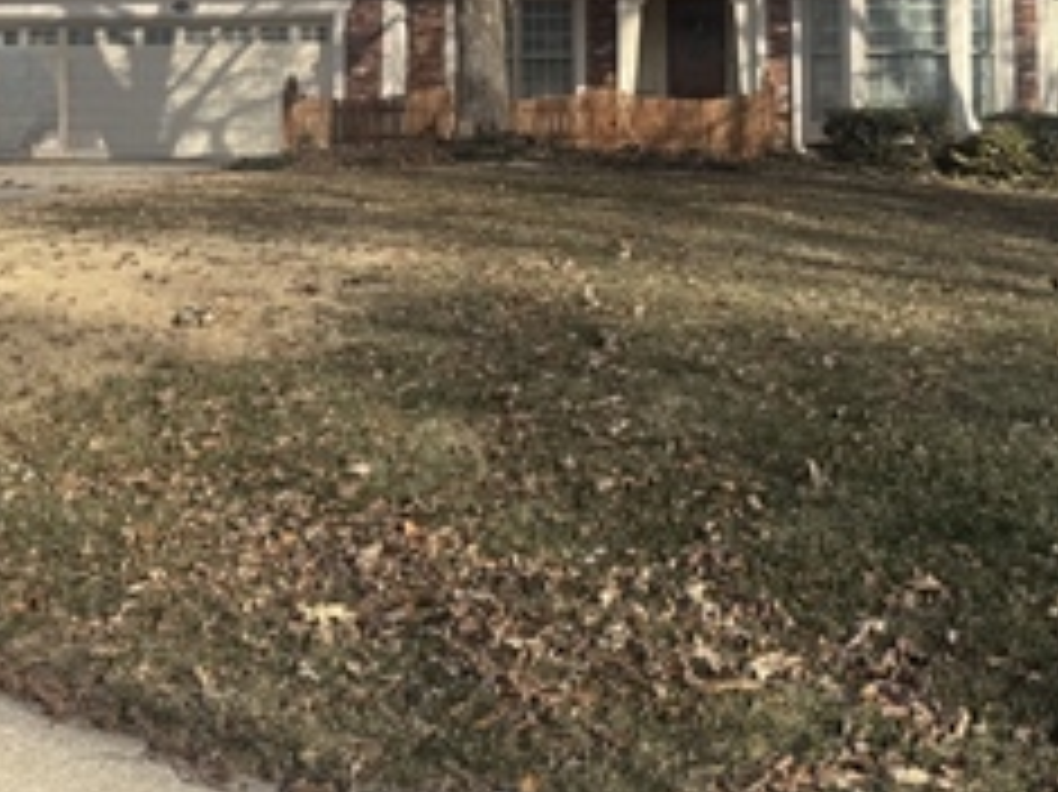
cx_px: 666
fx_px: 1558
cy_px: -2
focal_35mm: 51
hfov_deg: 37.3
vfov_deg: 26.9
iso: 80
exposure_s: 1/2331
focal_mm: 6.76
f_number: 1.78
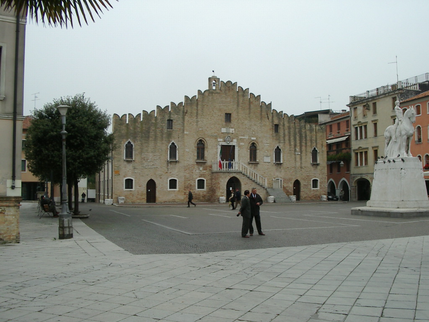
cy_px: 161
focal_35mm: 38
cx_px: 214
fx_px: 471
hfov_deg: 49.0
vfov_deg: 37.7
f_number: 4.8
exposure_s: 1/125
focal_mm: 5.8
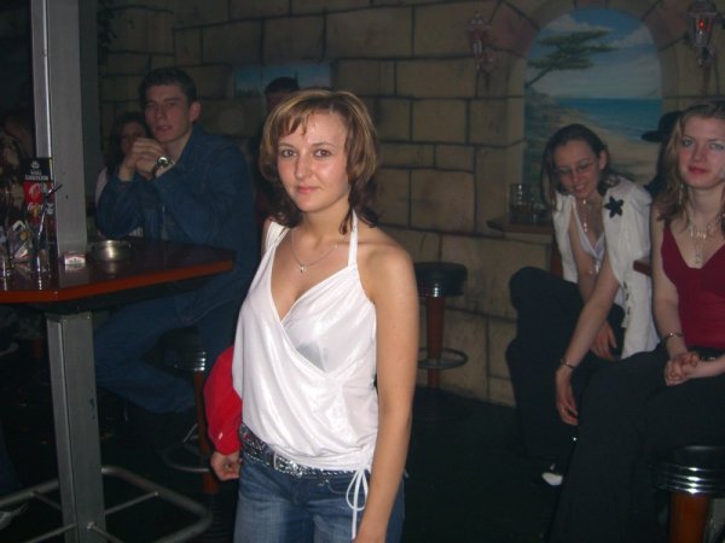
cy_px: 272
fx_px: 796
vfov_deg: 37.7
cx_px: 362
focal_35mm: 38
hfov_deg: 49.0
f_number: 2.8
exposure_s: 1/60
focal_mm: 7.9
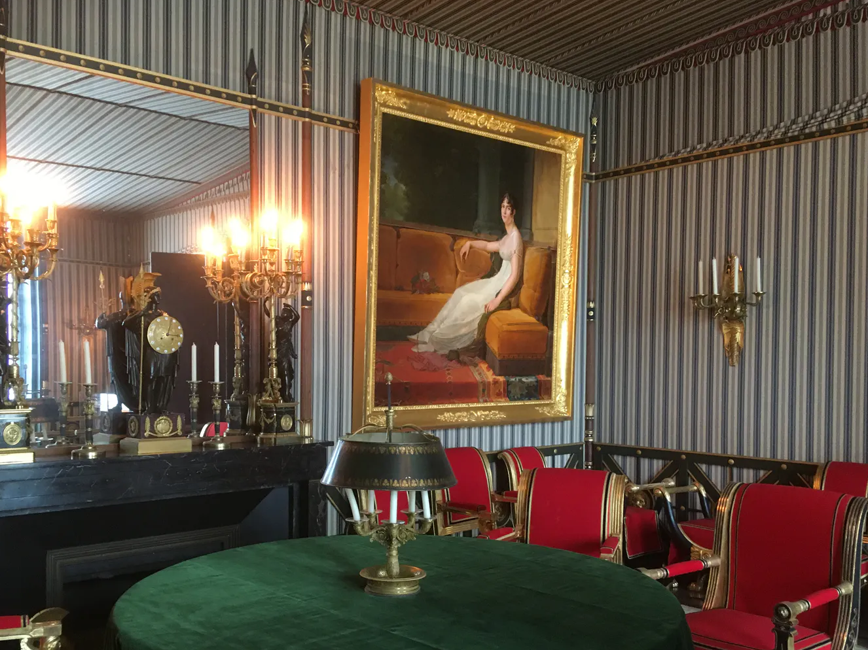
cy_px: 373
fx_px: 877
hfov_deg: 52.5
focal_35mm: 35
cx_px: 388
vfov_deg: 40.6
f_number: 2.2
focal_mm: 4.15
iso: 200
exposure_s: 1/17
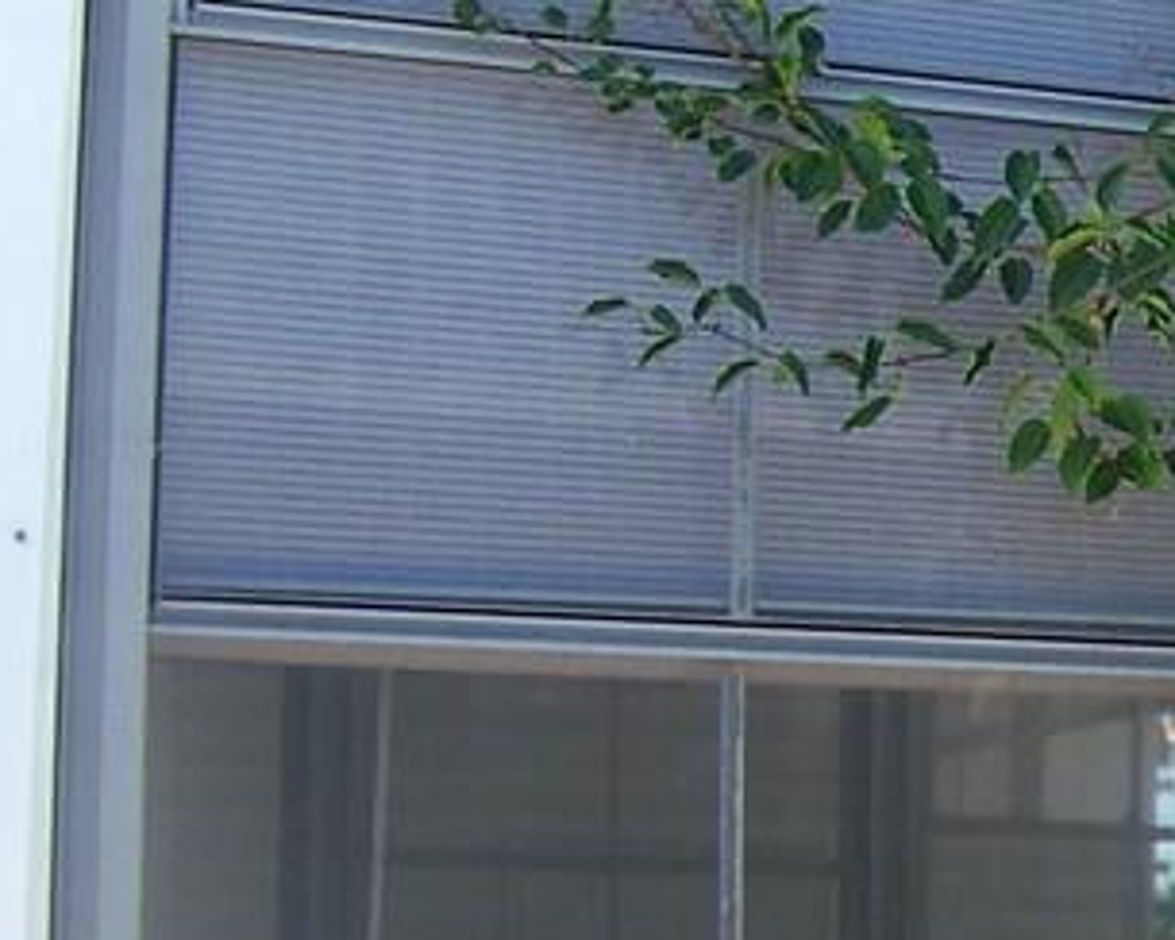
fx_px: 4104
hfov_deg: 14.9
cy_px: 797
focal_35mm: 118
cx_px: 1888
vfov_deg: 13.0
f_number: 2.8
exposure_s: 1/160
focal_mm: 5.85
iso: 64
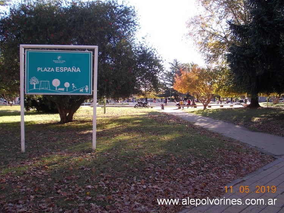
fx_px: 320
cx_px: 145
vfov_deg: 36.8
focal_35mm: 39
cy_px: 106
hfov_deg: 47.9
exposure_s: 1/200
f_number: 3.1
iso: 80
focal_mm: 5.3
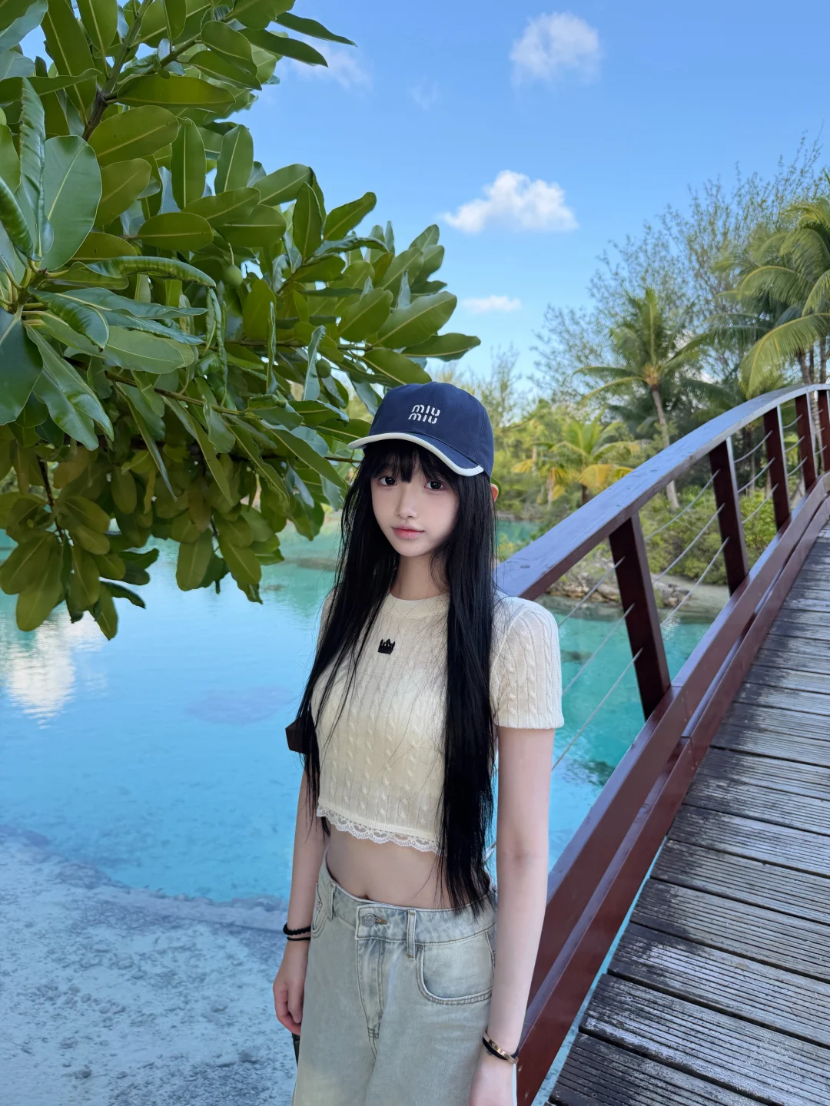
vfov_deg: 71.6
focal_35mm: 24
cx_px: 415
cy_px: 553
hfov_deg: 56.8
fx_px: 767
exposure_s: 1/878
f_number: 1.78
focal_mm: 6.76
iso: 100
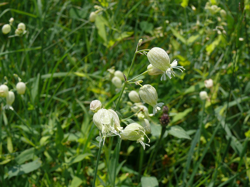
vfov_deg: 21.6
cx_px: 125
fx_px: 491
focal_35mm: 68
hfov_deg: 28.6
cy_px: 94
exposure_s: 1/500
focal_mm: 11.7
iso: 100
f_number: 5.6
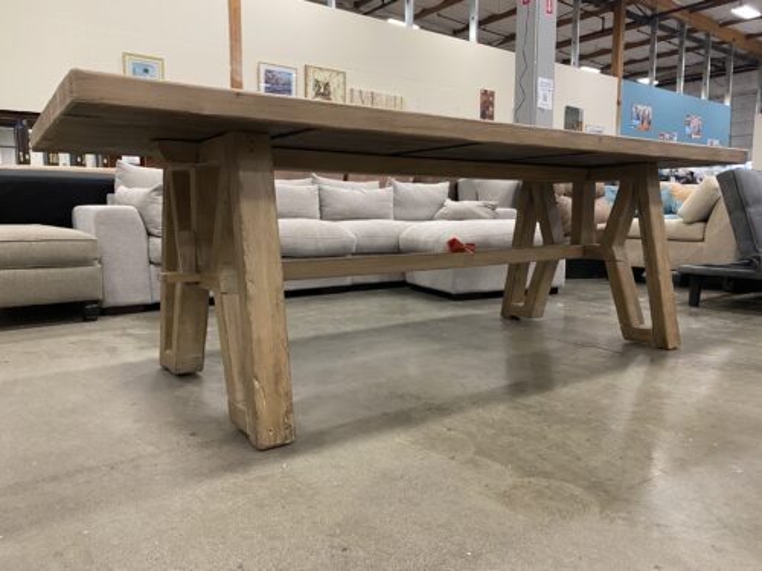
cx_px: 381
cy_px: 286
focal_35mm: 26
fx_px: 572
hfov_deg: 67.3
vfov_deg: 53.1
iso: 320
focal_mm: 4.25
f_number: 1.8
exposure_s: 1/60
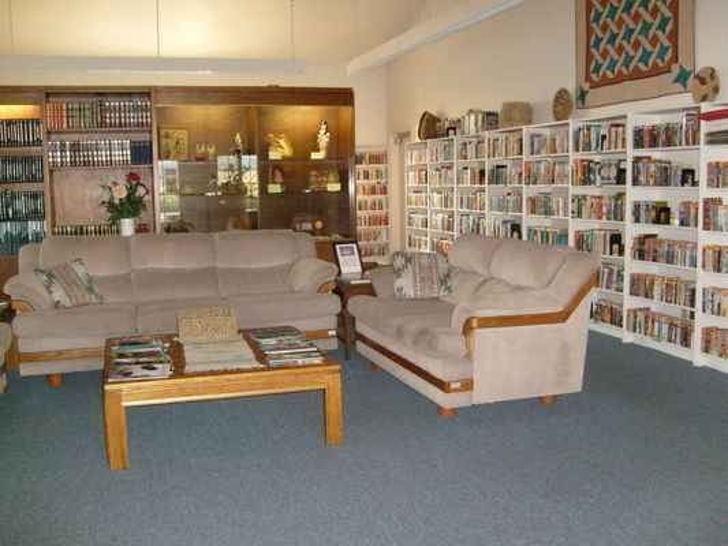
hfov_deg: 52.6
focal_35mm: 35
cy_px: 273
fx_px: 736
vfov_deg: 40.7
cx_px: 364
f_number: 2.8
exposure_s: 1/45
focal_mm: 5.8
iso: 320
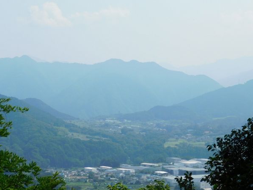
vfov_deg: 15.5
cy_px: 110
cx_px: 85
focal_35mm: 95
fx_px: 694
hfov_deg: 20.6
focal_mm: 12.6
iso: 125
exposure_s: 1/1000
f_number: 4.3
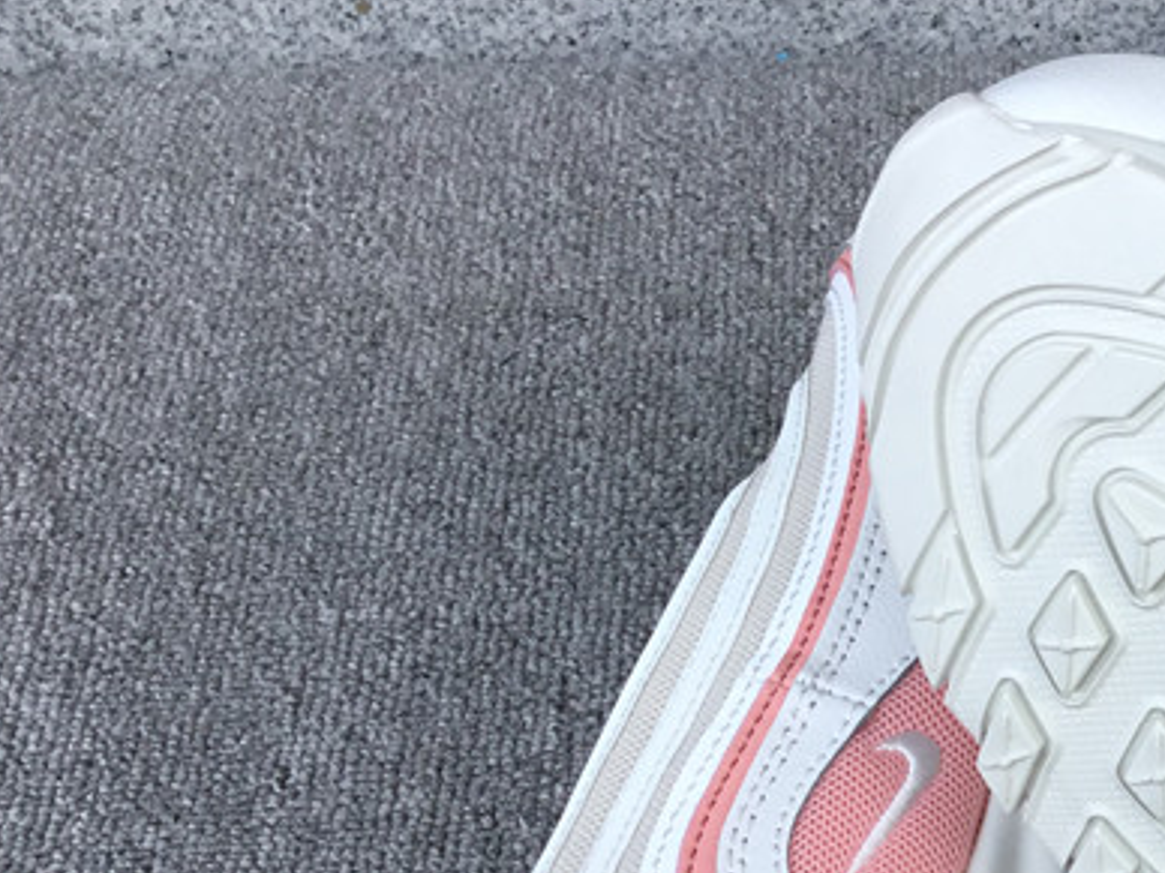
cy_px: 754
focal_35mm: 72
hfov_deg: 25.1
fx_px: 2423
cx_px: 1282
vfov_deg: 20.1
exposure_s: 1/179
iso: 25
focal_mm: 3.3
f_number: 2.4
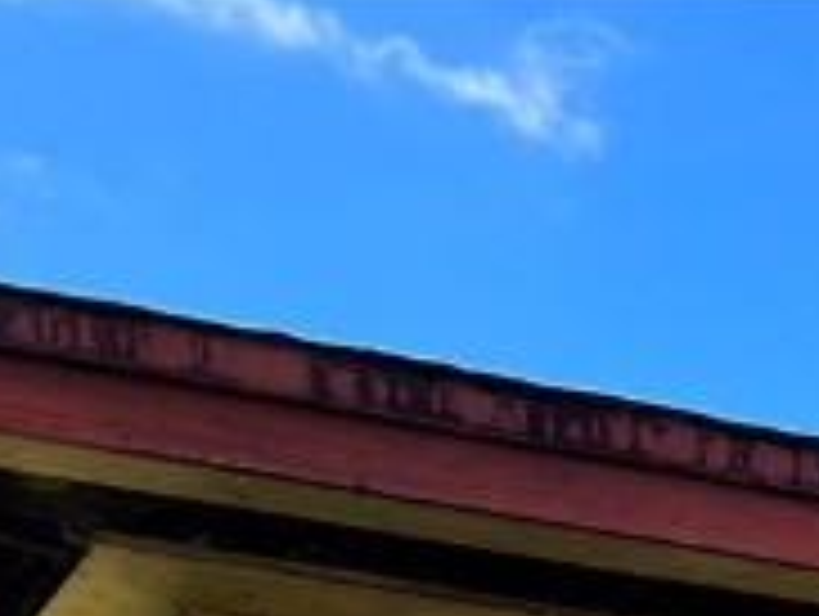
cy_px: 1709
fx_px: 3459
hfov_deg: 11.9
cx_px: 1714
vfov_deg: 8.8
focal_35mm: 146
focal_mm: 5.7
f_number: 1.5
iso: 50
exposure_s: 1/859
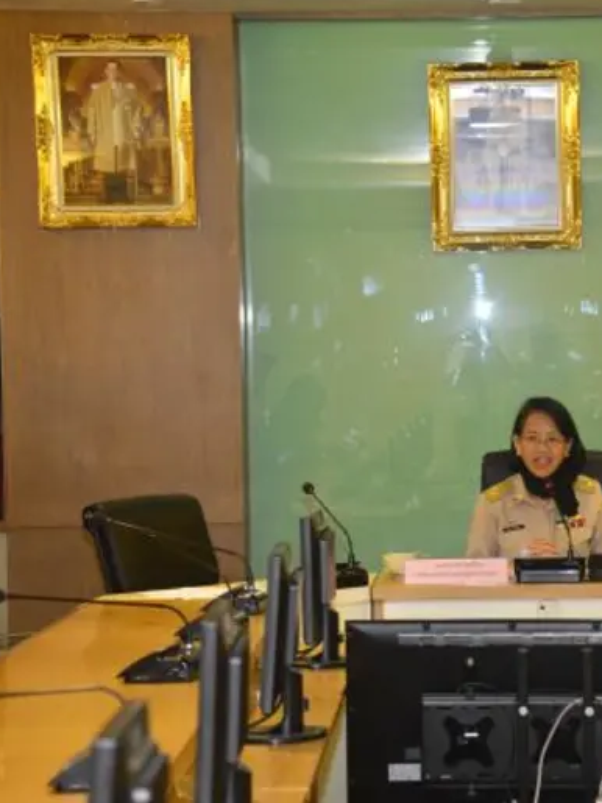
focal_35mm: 134
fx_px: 3108
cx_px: 508
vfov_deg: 14.7
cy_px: 400
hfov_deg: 11.0
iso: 2500
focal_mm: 92
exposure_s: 1/125
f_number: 4.5
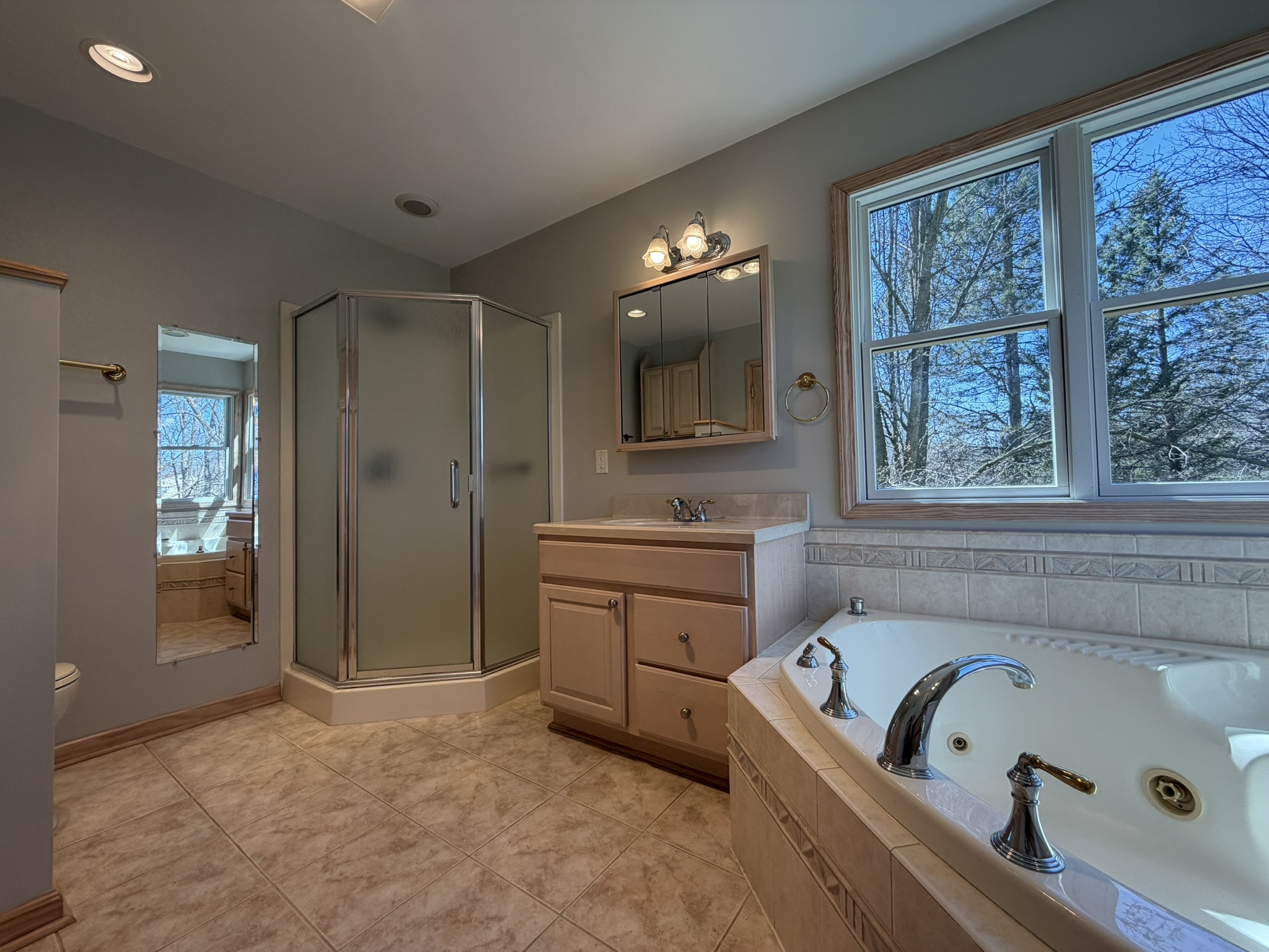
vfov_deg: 85.7
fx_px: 513
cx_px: 634
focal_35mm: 14
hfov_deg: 102.1
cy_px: 476
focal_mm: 2.22
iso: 50
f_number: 2.2
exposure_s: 1/171
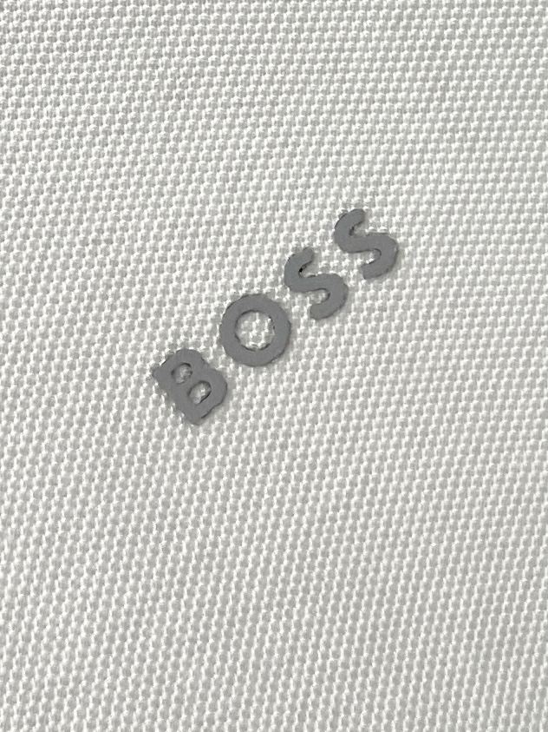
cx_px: 274
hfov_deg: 53.1
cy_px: 366
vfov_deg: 67.3
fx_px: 549
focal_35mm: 26
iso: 40
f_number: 1.8
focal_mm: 4.25
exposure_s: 1/122
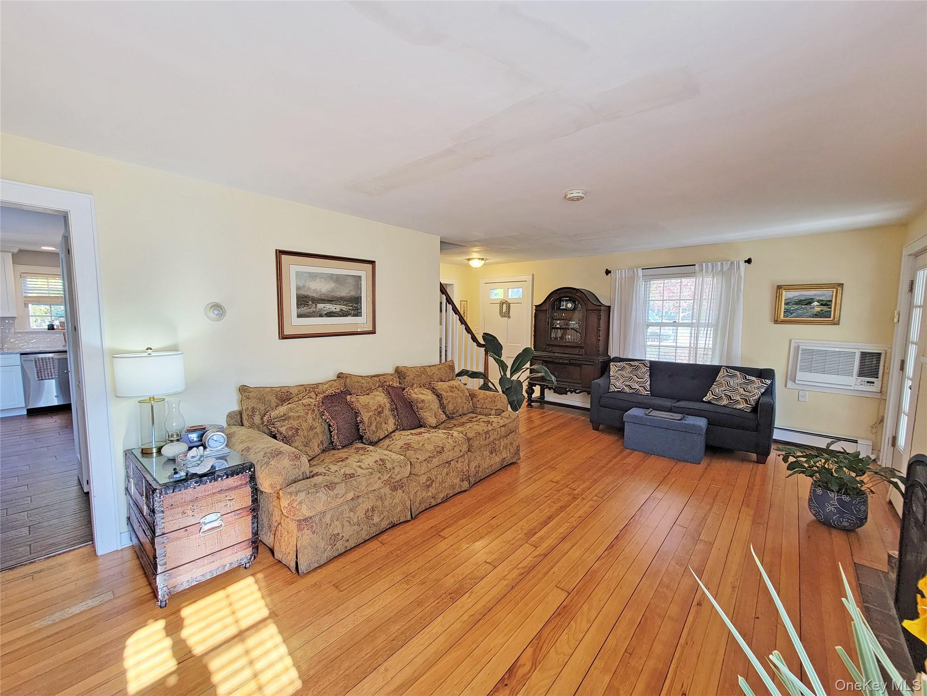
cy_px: 348
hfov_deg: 106.2
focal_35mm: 13
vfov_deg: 89.9
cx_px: 464
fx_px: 348
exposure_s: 1/60
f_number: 2.2
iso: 100
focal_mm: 2.2
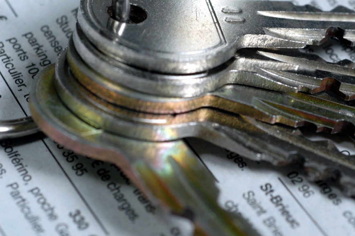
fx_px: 1183
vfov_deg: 11.4
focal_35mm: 120
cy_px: 90
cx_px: 224
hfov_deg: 17.0
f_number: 8
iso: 100
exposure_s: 1/13
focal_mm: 60
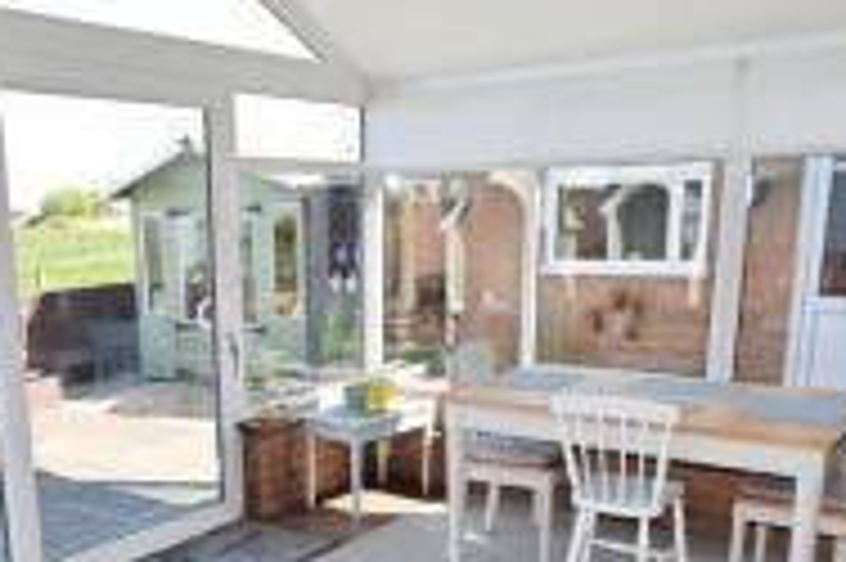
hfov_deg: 50.3
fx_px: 892
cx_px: 324
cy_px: 452
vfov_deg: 33.9
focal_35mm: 38
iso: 180
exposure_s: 1/125
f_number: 5.6
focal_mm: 10
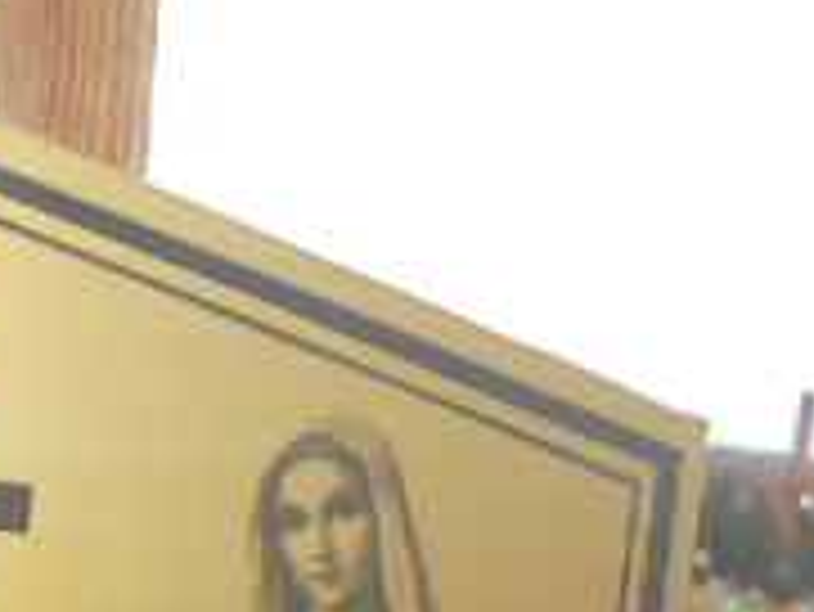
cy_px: 909
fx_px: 2165
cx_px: -207
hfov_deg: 19.8
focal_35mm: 92
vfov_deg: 15.0
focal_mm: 4.6
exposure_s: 1/320
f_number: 3.5
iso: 100
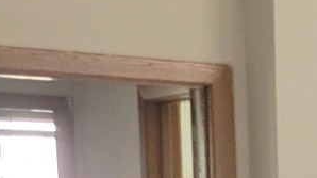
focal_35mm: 137
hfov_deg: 13.0
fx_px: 1151
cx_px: 687
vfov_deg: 8.4
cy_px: 357
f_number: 1.8
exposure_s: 1/120
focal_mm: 5.4
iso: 250
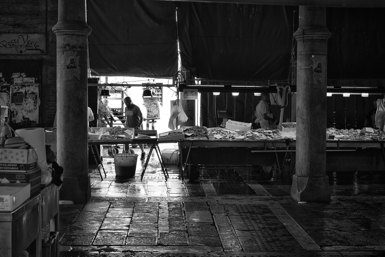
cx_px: 192
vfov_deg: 25.5
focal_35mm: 53
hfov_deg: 37.5
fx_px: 567
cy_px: 128
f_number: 5.6
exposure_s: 1/250
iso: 1250
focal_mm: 35
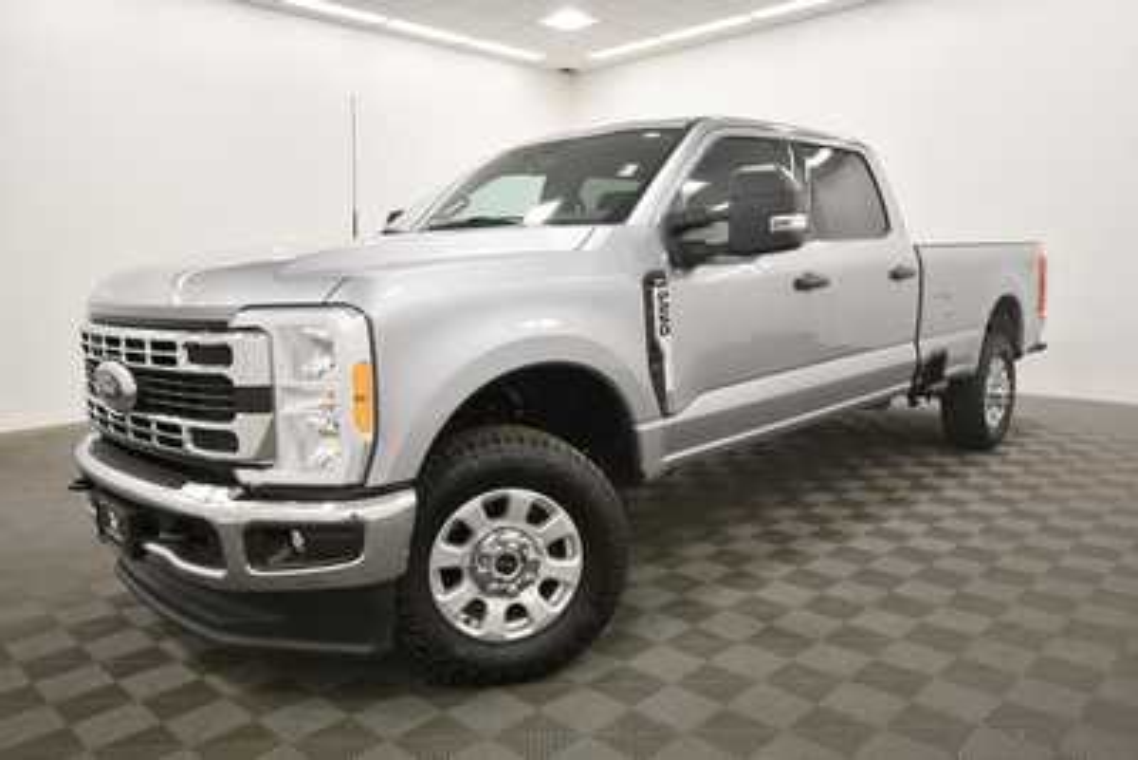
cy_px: 380
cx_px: 569
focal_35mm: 25
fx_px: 791
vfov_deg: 51.3
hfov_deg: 71.5
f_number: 5.3
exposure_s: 1/125
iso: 800
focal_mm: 17
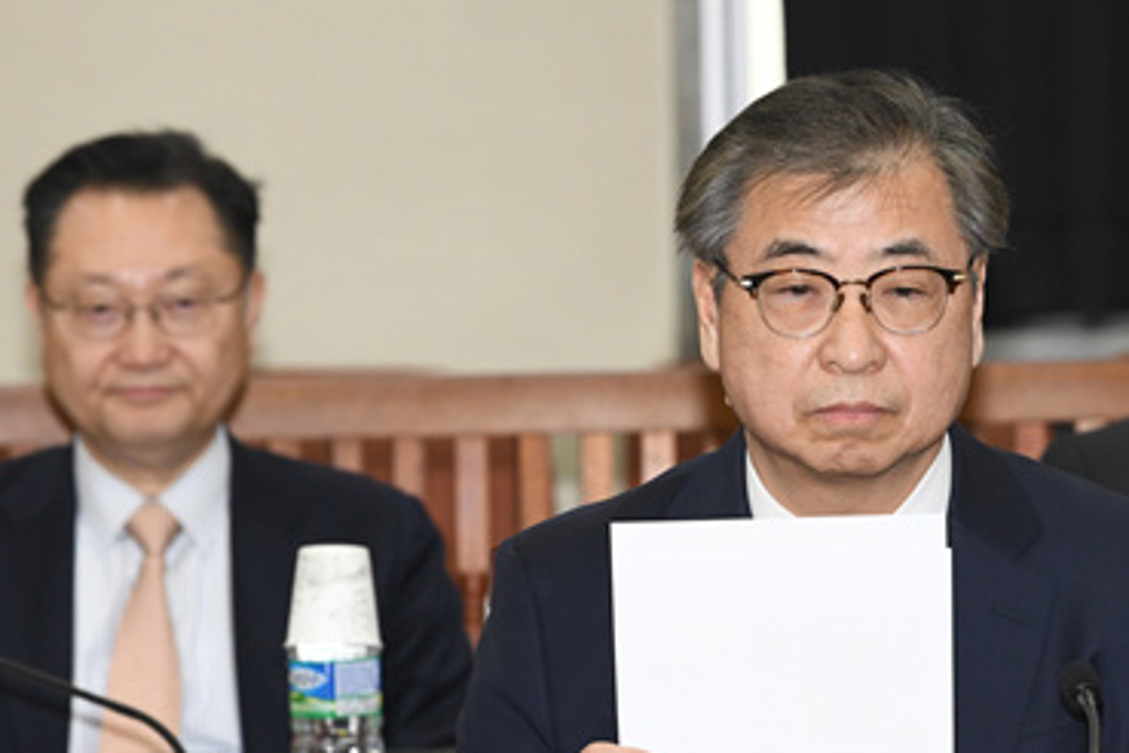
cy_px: 522
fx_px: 8969
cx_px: 722
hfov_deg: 7.2
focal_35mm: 286
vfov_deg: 4.8
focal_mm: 165
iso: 1600
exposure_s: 1/250
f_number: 5.6
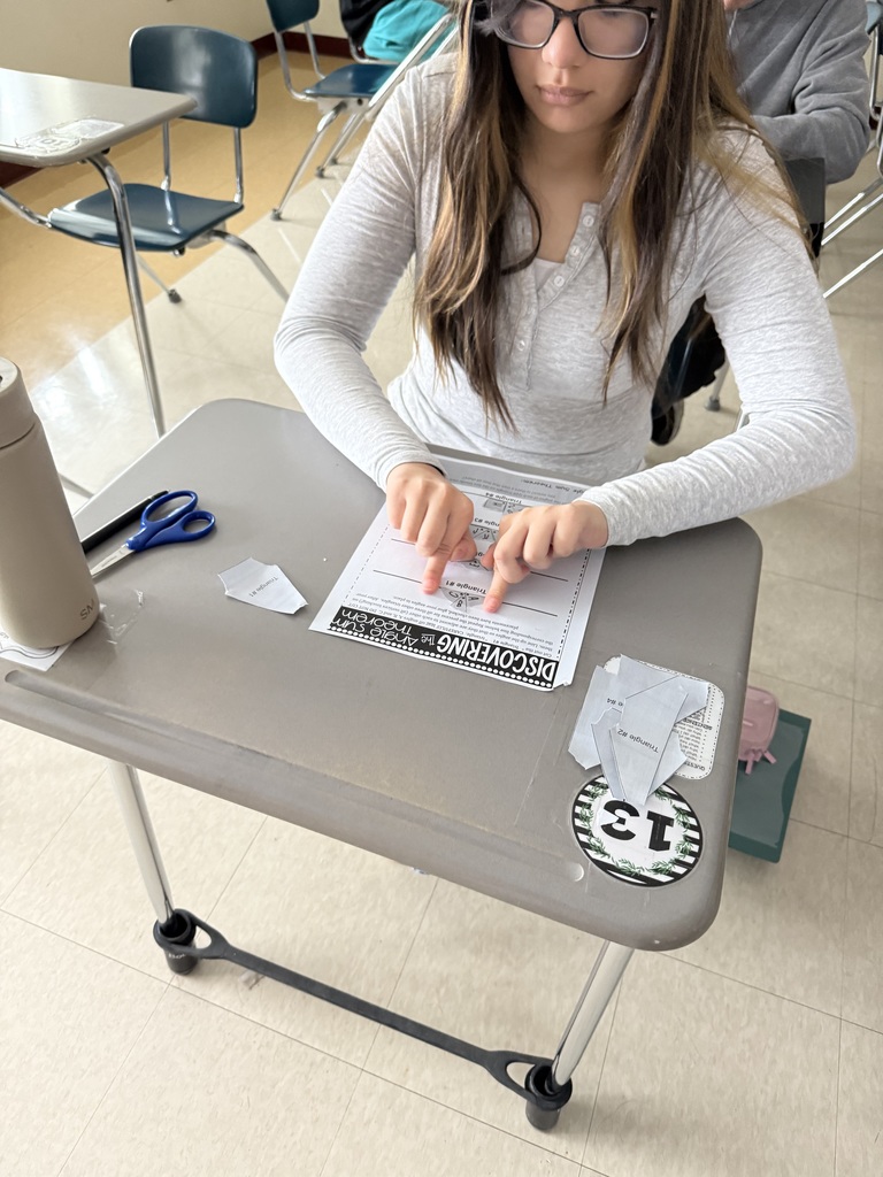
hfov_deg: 56.8
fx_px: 816
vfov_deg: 71.6
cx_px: 442
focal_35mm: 24
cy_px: 588
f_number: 1.78
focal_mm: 6.76
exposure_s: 1/60
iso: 400
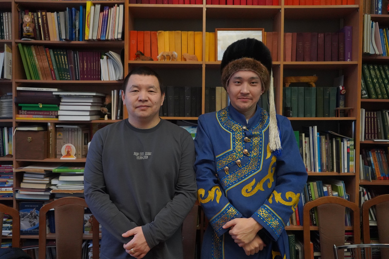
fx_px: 346
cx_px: 194
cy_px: 130
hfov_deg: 58.7
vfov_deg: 41.1
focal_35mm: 32
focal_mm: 32
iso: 8000
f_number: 4
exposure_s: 1/160
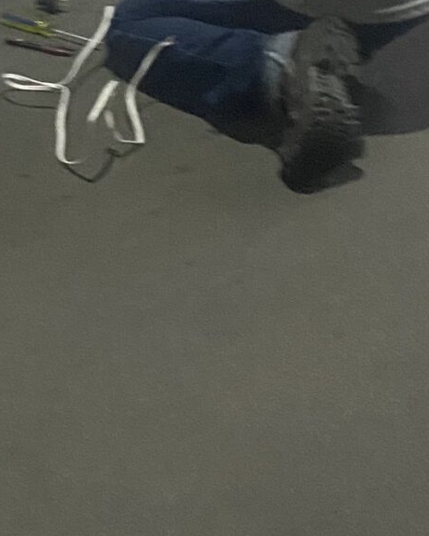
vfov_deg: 16.2
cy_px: -144
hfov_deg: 13.3
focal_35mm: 113
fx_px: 1793
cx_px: -70
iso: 500
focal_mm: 4.25
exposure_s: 1/40
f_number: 1.8
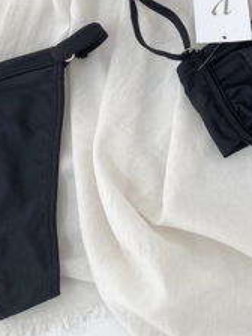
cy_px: 43
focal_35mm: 62
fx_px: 602
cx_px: 278
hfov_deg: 22.3
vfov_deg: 30.0
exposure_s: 1/100
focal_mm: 4.25
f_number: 1.8
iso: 40
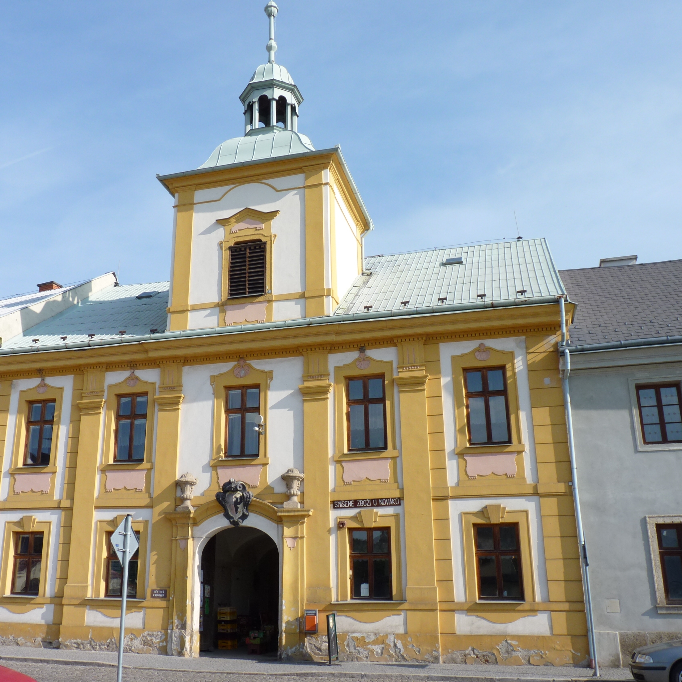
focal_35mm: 36
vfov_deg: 46.0
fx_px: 802
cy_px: 337
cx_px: 253
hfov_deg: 45.6
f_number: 3
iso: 80
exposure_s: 1/1000
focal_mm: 5.3
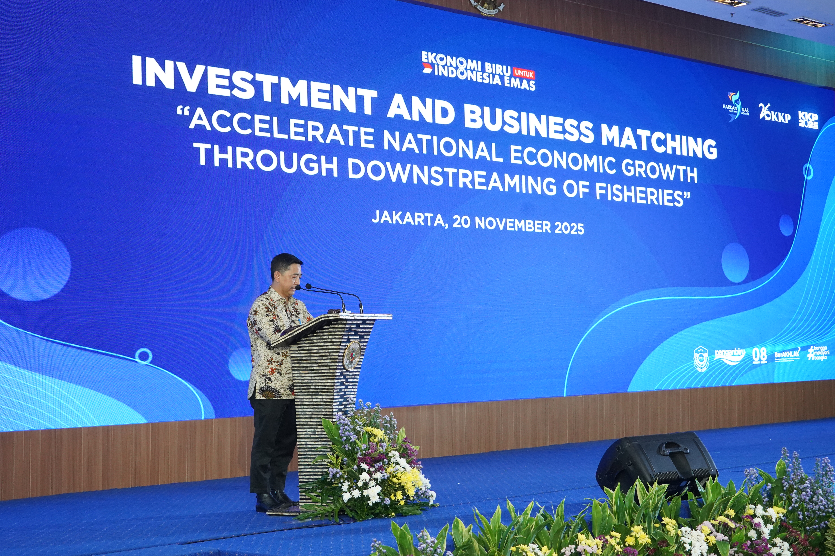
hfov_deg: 33.9
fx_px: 1368
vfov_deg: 23.0
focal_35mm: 59
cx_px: 417
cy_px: 280
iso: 5000
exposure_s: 1/125
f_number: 5.6
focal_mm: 58
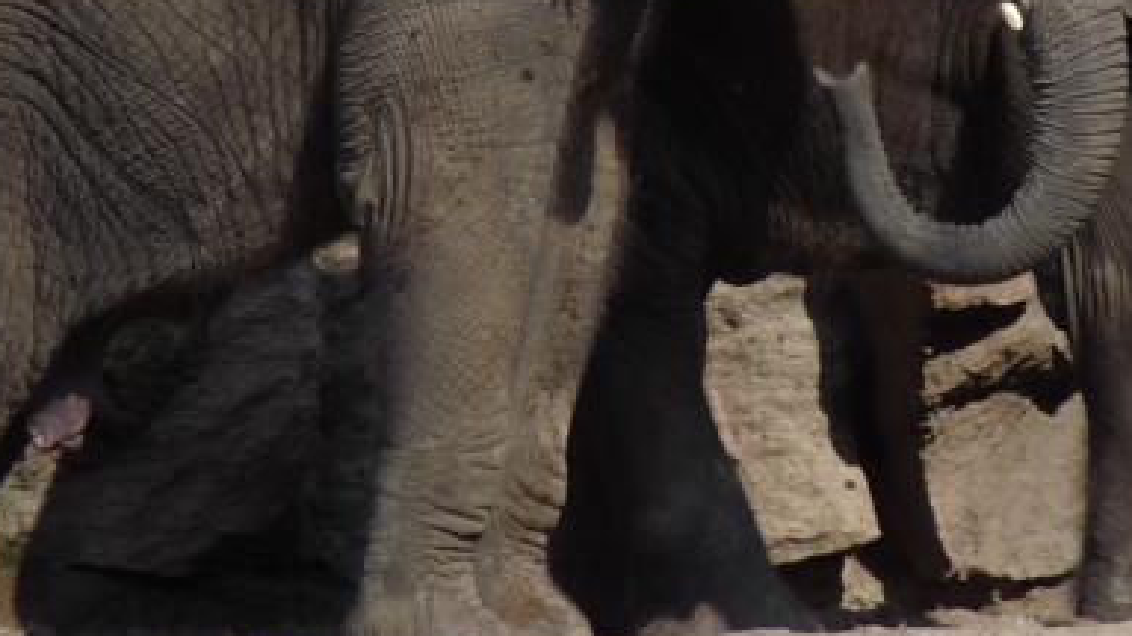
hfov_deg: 1.5
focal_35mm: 1438
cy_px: -3
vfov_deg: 0.8
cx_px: 718
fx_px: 43142
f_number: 5.6
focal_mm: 80.8
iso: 100
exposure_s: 1/400
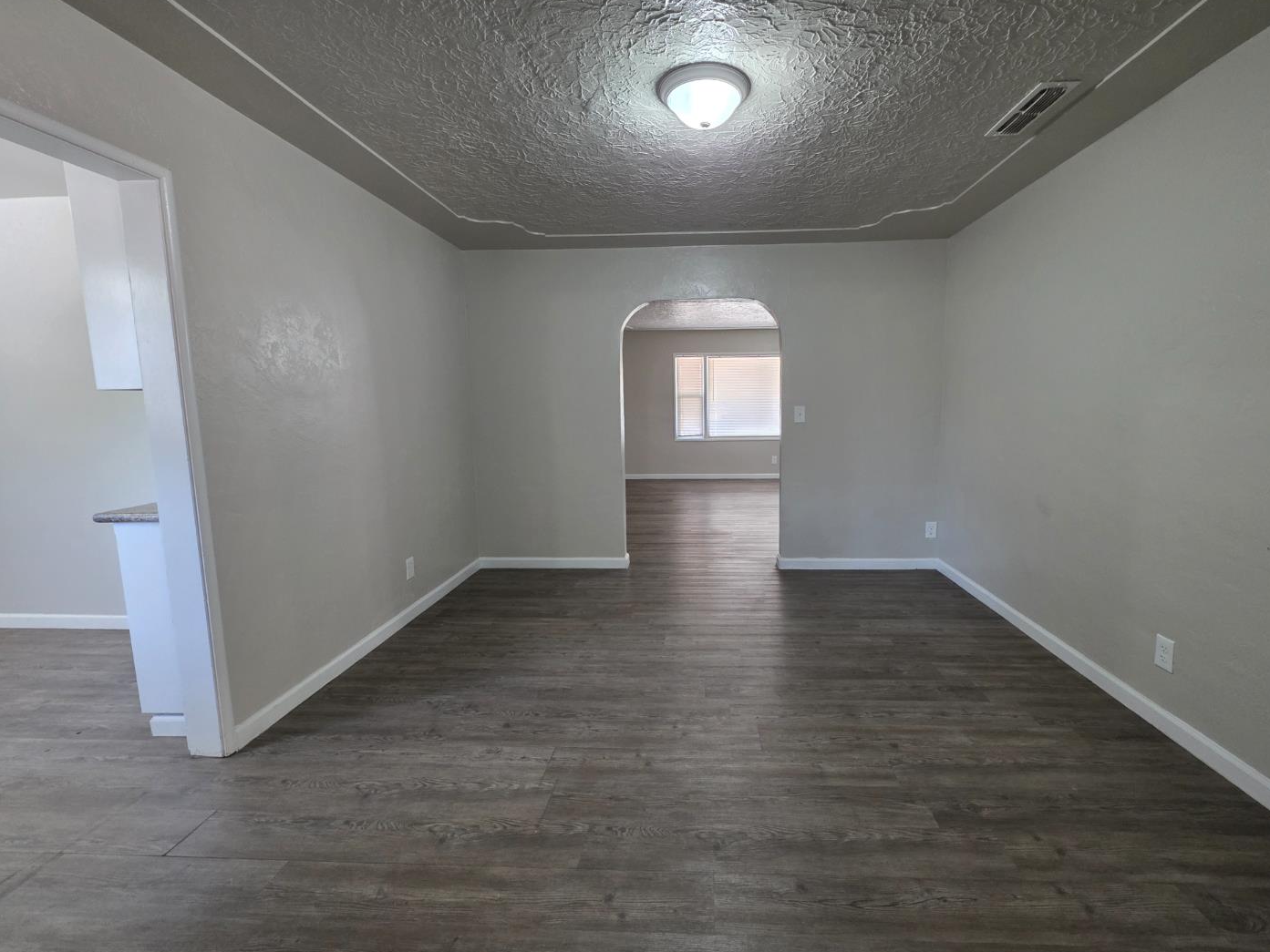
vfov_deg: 85.7
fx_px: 514
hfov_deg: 101.9
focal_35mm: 14
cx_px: 682
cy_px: 472
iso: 400
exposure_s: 1/60
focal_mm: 2.2
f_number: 1.9
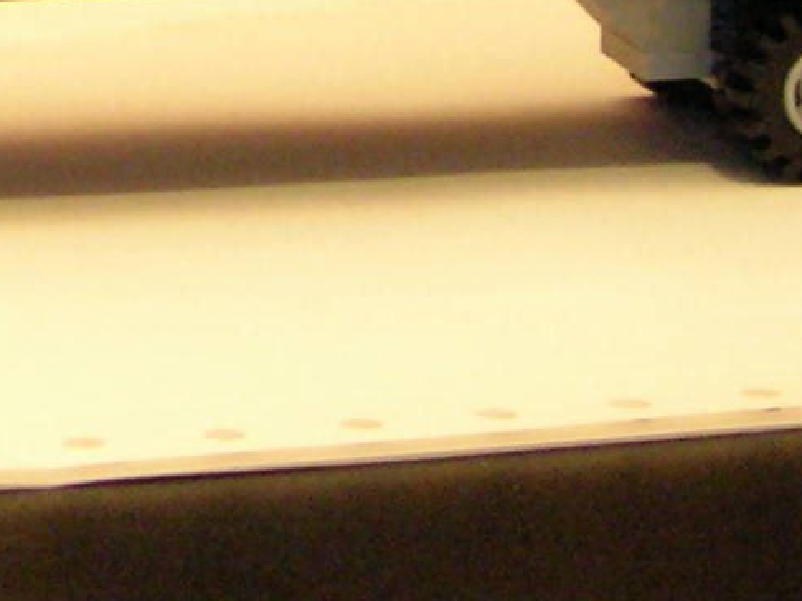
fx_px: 3705
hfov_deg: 11.7
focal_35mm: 160
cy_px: -522
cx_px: -454
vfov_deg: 8.8
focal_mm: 5.7
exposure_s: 1/15.3
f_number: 2.9
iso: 200
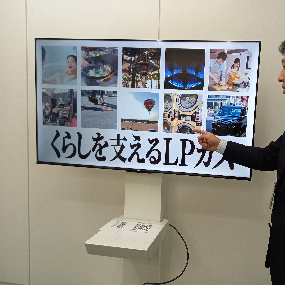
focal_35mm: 30
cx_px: 190
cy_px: 142
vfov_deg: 54.0
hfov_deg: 53.0
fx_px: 279
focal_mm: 4.65
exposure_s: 1/60
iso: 160
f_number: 1.8
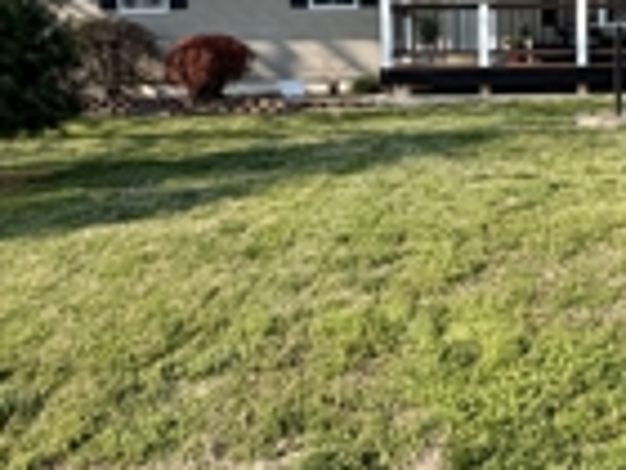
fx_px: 723
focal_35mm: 40
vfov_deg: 35.0
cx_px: 501
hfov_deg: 44.5
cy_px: 107
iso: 40
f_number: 2.2
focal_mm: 2.22
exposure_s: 1/742
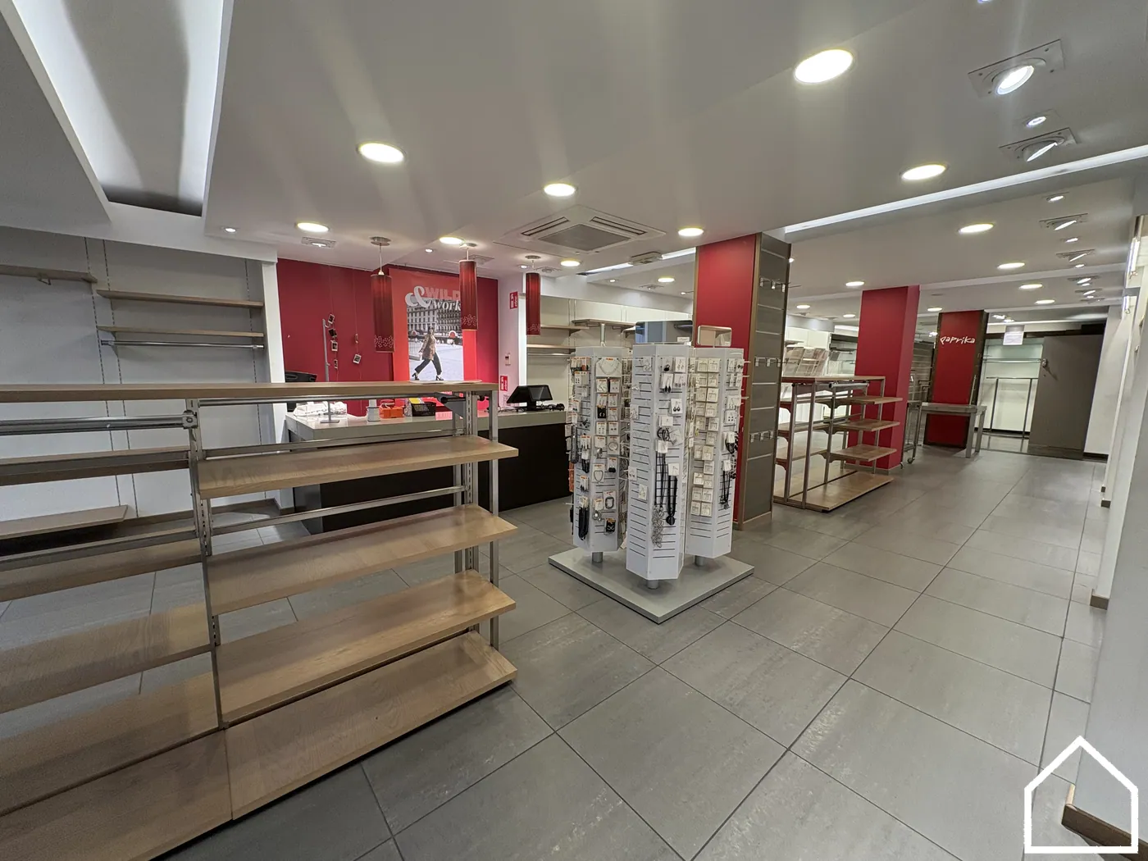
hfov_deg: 102.1
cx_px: 574
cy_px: 430
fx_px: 464
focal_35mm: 14
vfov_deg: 85.7
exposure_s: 1/100
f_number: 2.2
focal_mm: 2.22
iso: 160
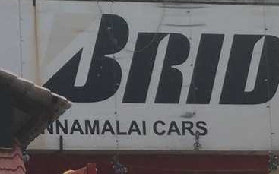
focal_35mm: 179
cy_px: 125
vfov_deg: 7.3
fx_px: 1360
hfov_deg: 11.6
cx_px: -8
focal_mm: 3.3
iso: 25
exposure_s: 1/747
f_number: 2.4
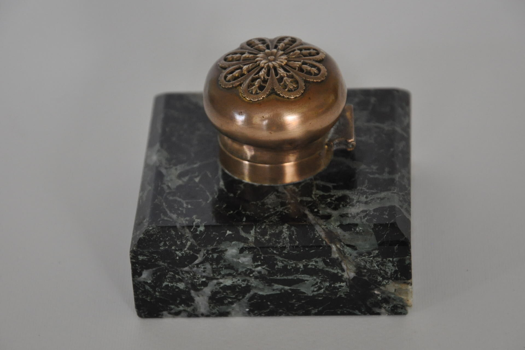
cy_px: 175
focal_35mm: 158
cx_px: 262
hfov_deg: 13.0
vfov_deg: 8.7
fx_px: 2297
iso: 1600
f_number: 5.6
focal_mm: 105
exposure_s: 1/125
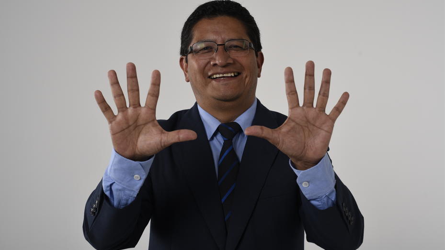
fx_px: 626
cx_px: 221
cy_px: 115
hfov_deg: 39.2
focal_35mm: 53
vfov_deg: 22.6
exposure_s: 1/160
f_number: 8
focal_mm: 50
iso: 100
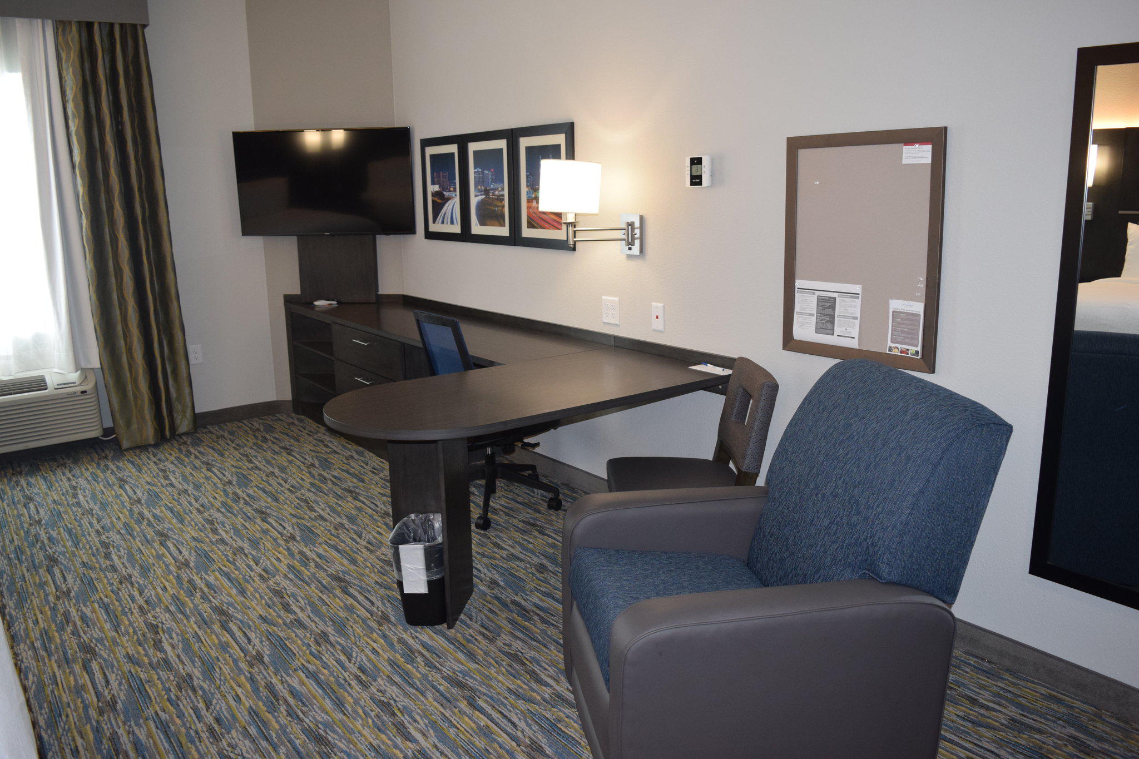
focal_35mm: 27
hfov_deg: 67.4
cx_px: 570
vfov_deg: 47.9
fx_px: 854
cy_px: 380
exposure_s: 1/80
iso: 800
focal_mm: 18
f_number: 4.5
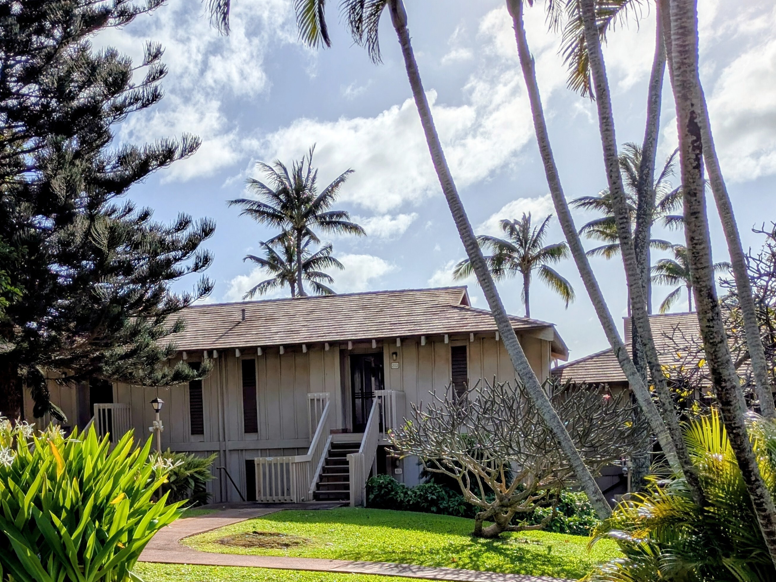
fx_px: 986
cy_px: 449
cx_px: 311
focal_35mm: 44
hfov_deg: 42.7
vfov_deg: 32.2
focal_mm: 5.43
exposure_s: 1/10101
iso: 55
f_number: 1.89
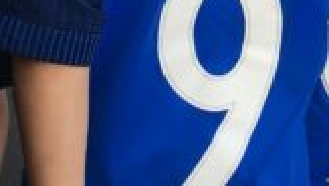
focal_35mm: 198
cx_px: 248
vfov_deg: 6.1
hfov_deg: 10.8
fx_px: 1729
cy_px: -105
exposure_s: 1/278
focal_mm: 4.15
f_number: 2.2
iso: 25
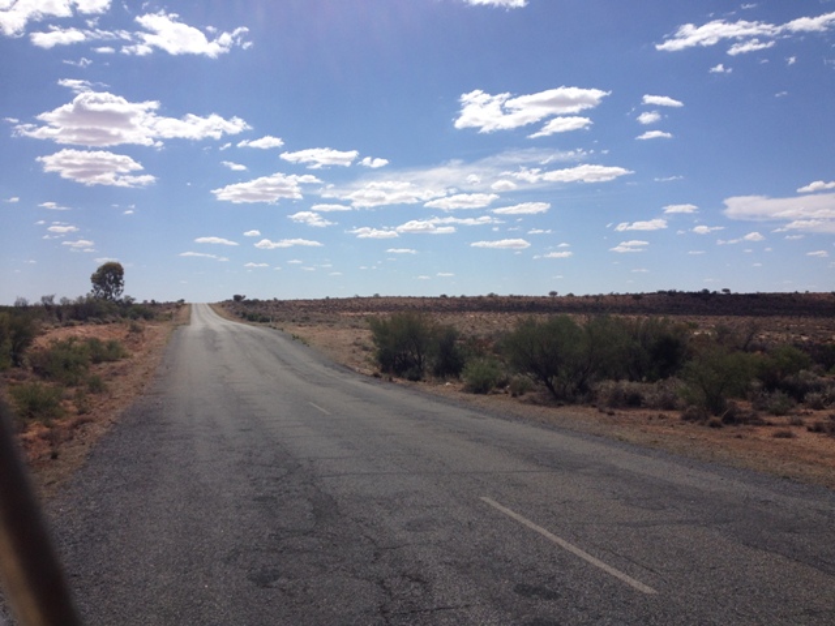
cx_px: 418
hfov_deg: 52.6
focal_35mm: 35
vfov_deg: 40.7
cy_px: 313
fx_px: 844
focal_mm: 4.28
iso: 50
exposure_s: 1/3247
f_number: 2.4
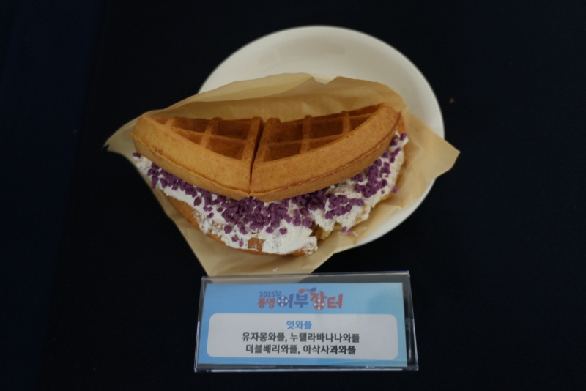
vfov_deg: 37.9
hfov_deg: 54.4
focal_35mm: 35
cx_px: 293
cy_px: 196
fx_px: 570
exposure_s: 1/40
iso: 1000
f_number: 4
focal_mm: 35
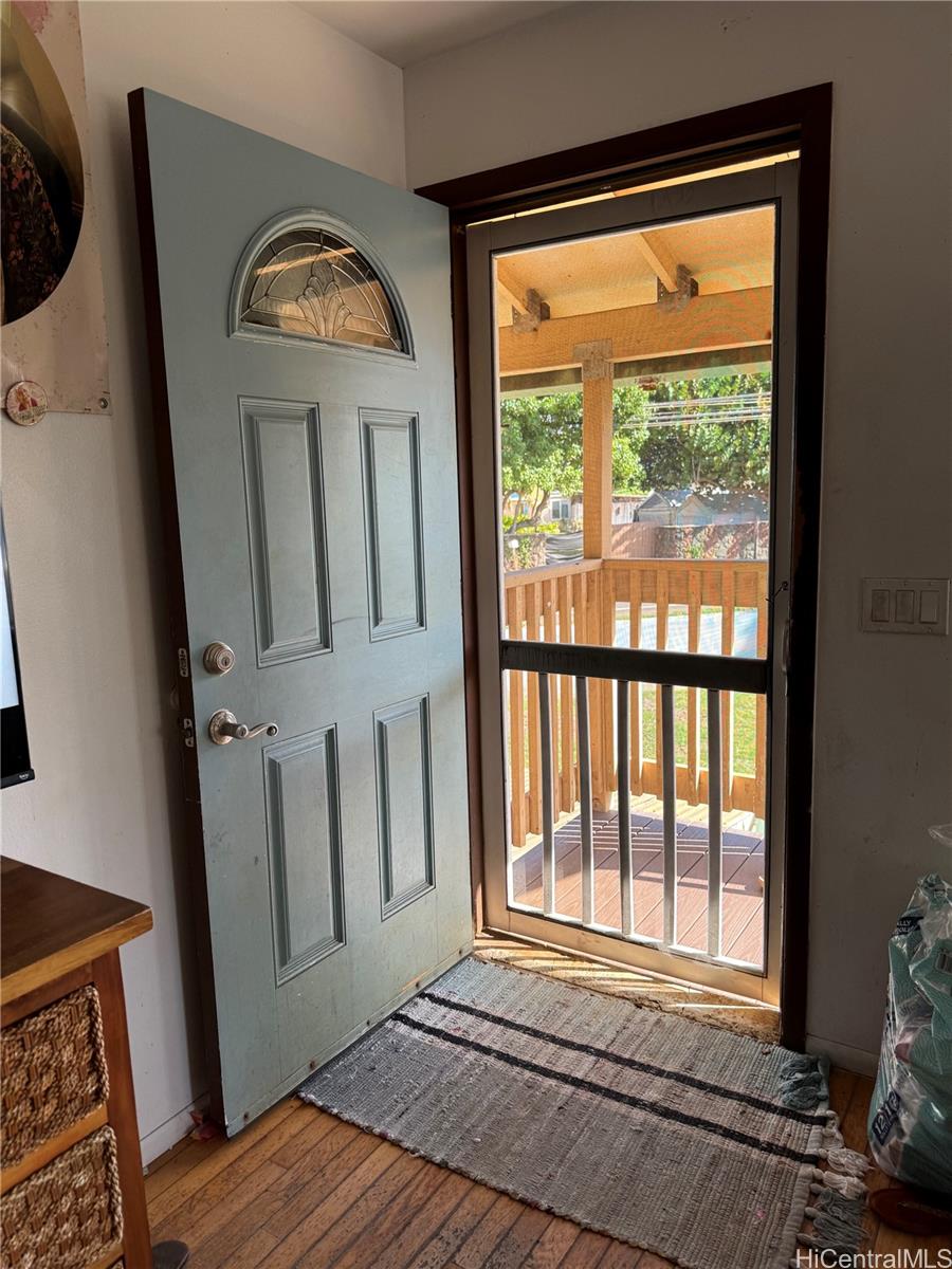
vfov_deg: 71.6
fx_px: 880
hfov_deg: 56.8
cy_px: 634
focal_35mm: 24
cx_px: 476
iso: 64
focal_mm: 6.76
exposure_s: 1/153
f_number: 1.78
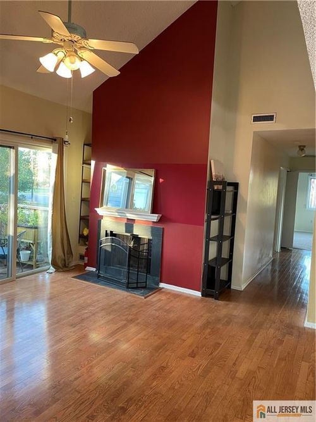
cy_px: 211
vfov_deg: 67.3
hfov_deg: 53.0
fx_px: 317
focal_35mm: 26
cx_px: 158
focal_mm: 4.2
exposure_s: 1/60
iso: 160
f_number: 1.6
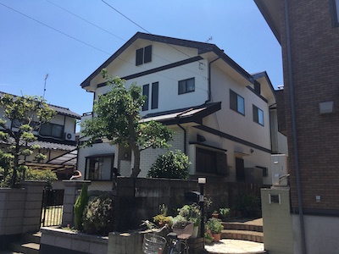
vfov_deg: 48.2
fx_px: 284
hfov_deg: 61.7
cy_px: 127
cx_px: 170
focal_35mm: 29
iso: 25
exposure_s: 1/1282
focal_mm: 4.15
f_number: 2.2
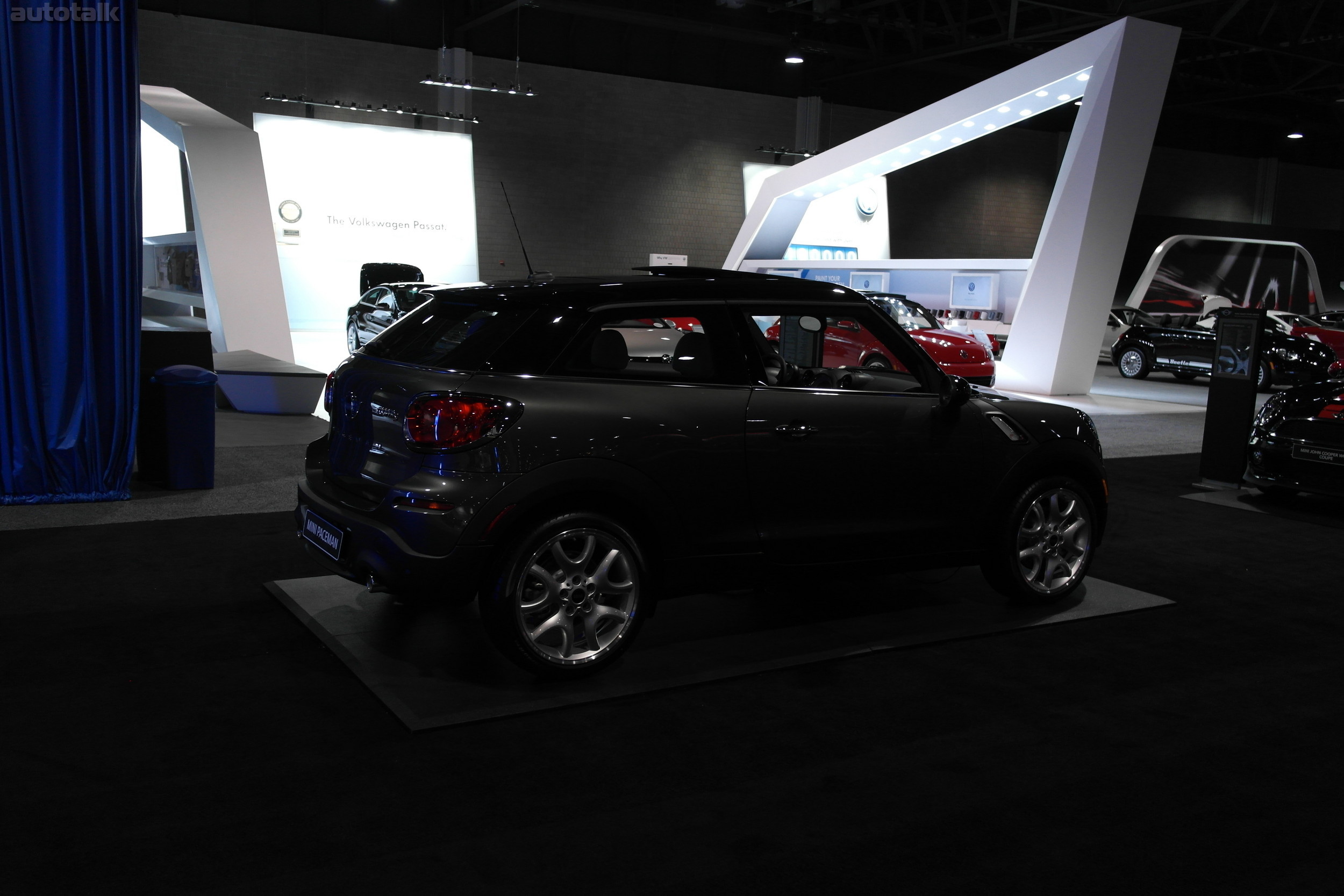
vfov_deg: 43.6
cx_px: 672
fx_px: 1120
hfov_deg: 61.9
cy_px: 448
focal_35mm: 30
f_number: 3.5
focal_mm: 20
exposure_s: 1/60
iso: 400
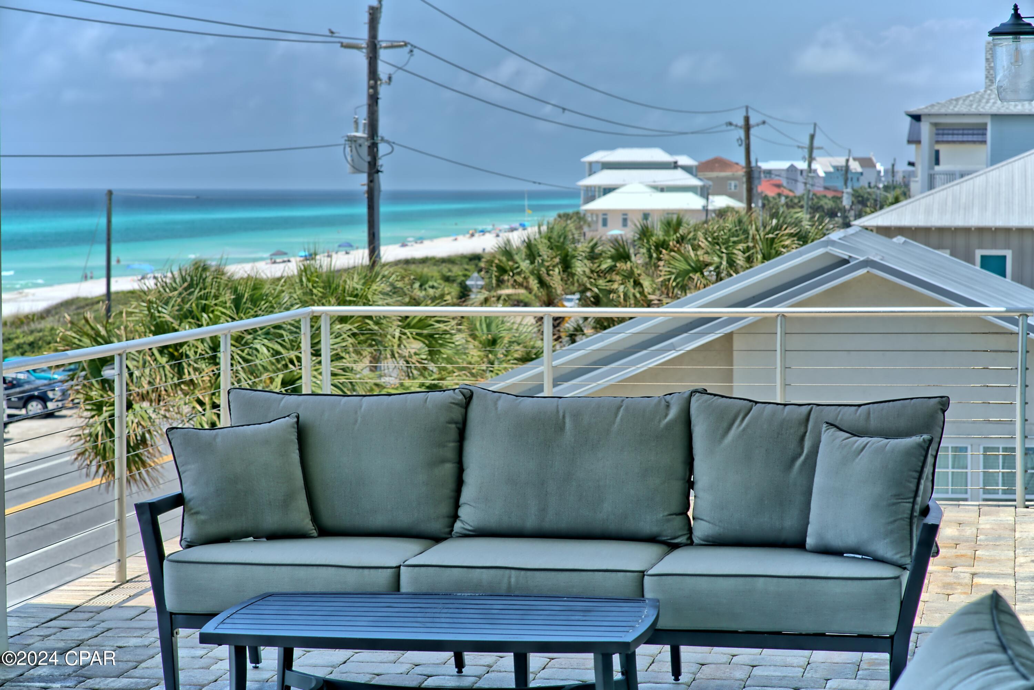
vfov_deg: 16.1
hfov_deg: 23.9
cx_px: 517
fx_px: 2442
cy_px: 345
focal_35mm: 85
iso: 100
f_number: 8
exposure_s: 1/200
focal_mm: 85
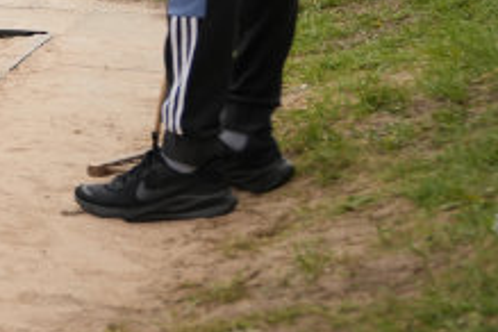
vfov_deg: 8.6
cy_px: -231
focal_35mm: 154
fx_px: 2130
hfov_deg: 11.3
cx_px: -662
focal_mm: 33
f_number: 2.8
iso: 250
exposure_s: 1/2000
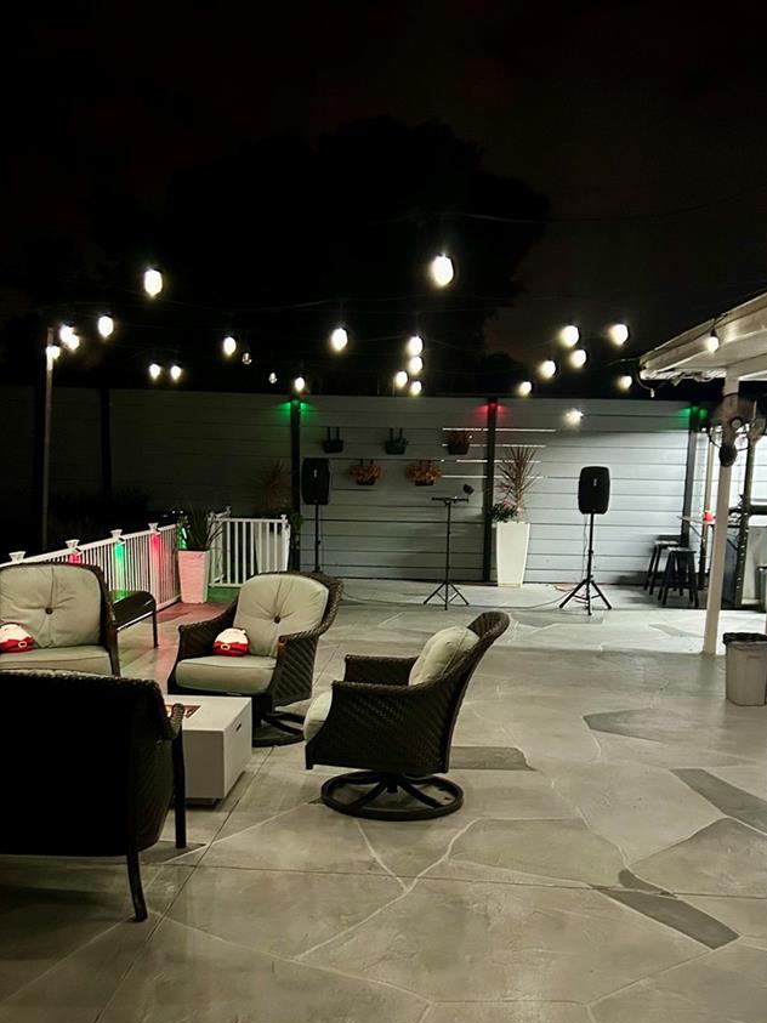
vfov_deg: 49.6
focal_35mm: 37
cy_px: 650
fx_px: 1093
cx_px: 370
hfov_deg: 38.7
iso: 640
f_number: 1.5
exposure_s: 1/30
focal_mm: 5.7
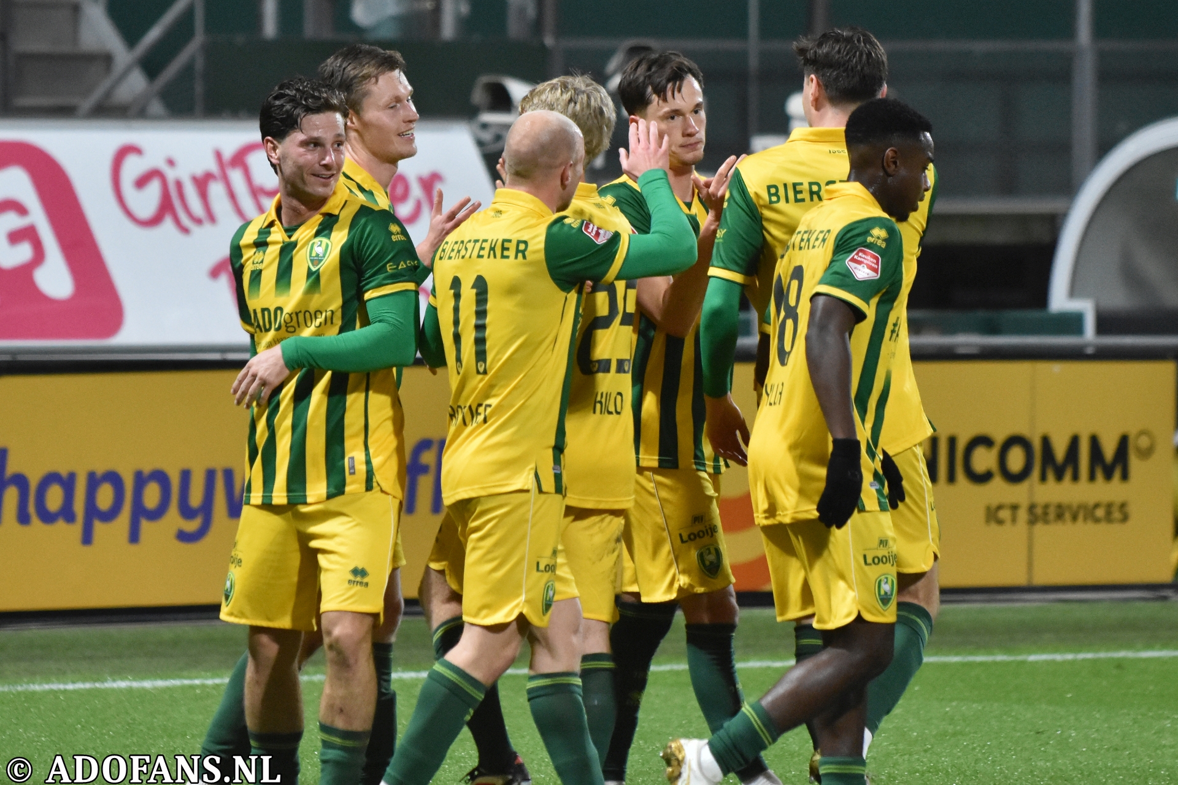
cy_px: 392
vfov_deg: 4.8
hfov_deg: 7.2
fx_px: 9325
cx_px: 589
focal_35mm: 285
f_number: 2.8
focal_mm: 190
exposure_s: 1/500
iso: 2500
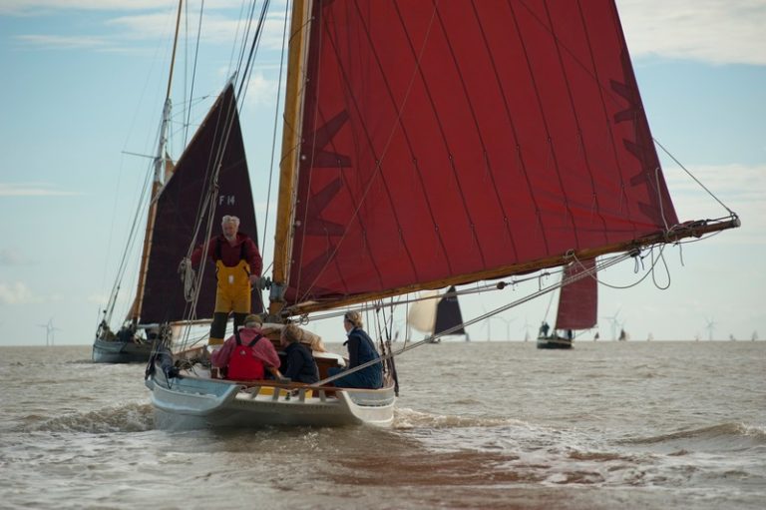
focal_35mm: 170
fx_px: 3615
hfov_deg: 12.1
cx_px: 383
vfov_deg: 8.1
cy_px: 255
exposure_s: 1/1600
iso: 125
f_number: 5
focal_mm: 170
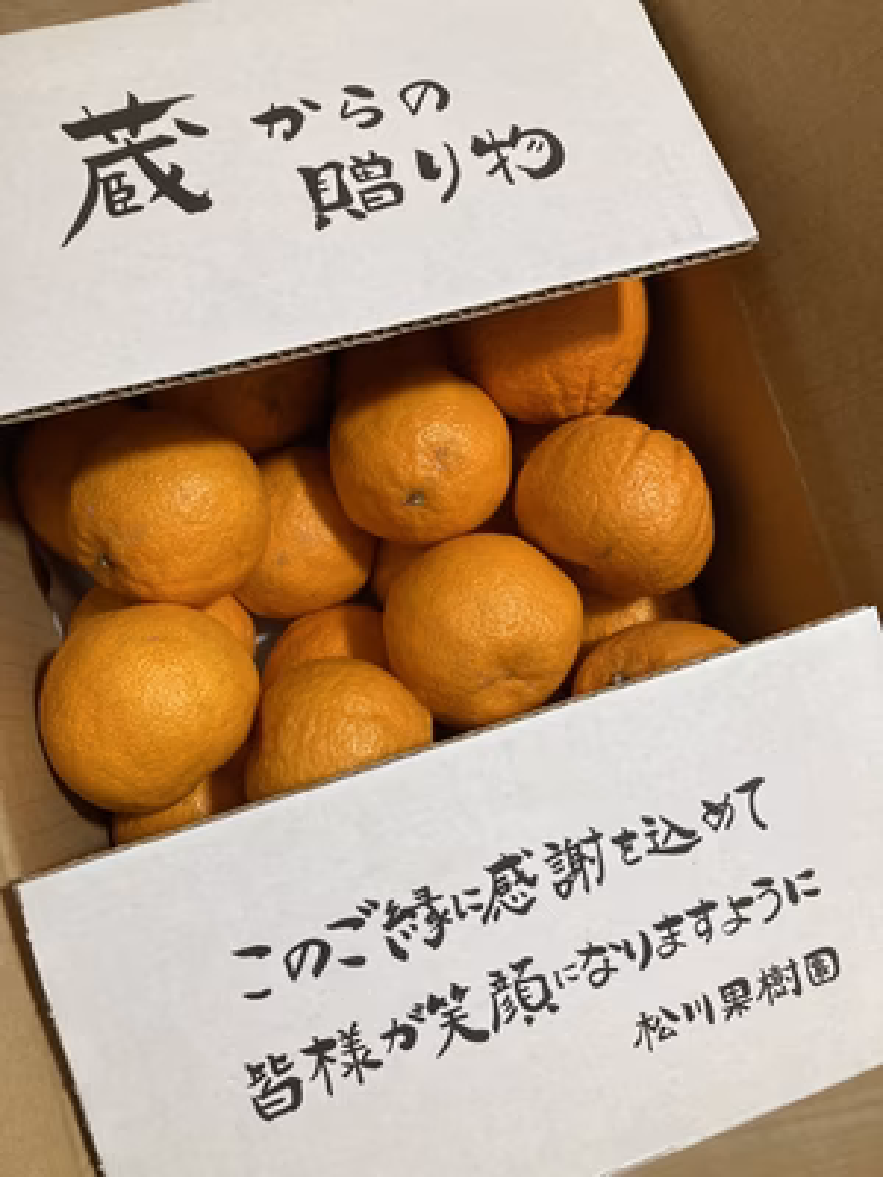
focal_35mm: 28
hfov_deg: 49.7
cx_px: 442
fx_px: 952
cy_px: 588
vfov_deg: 63.4
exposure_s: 1/60
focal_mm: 3.99
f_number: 1.8
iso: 160
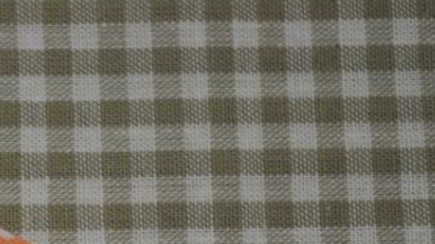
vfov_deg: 5.8
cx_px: -24
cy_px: 318
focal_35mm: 208
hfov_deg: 10.3
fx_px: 2400
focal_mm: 55
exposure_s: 1/60
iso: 640
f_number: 5.6
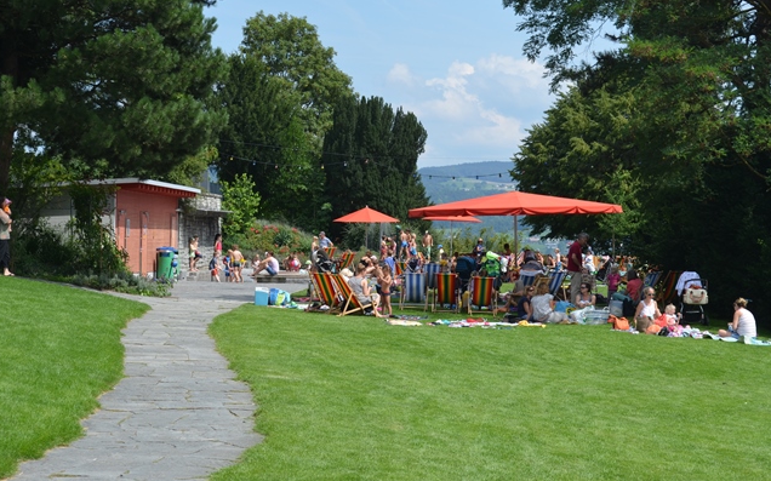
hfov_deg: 24.5
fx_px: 1775
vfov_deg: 15.4
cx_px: 384
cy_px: 228
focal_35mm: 85
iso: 140
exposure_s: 1/250
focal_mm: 55
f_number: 8
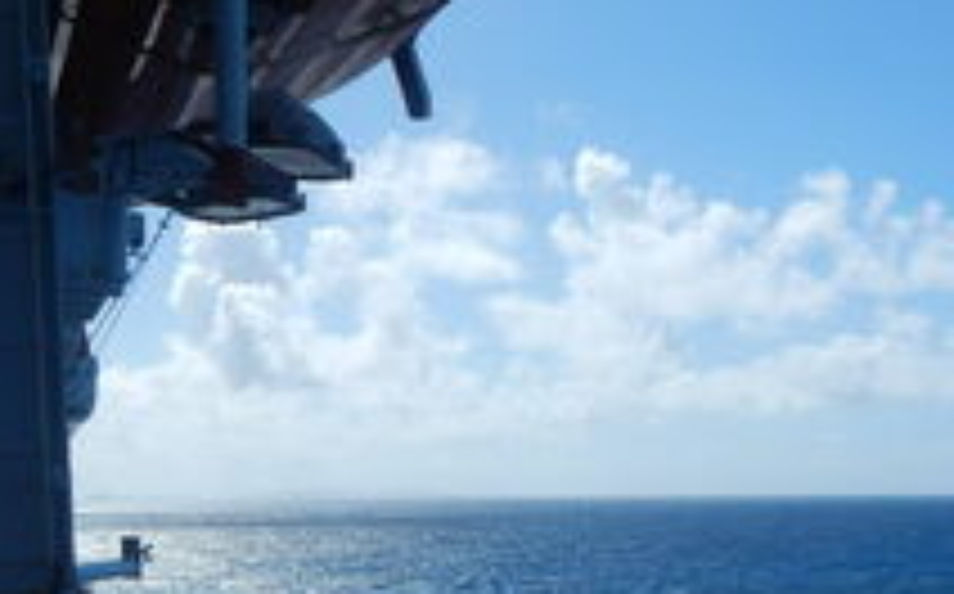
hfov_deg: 36.0
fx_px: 1454
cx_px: 630
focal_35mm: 56
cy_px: 630
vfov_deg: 22.0
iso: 125
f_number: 6.3
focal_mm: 5.1
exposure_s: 1/800
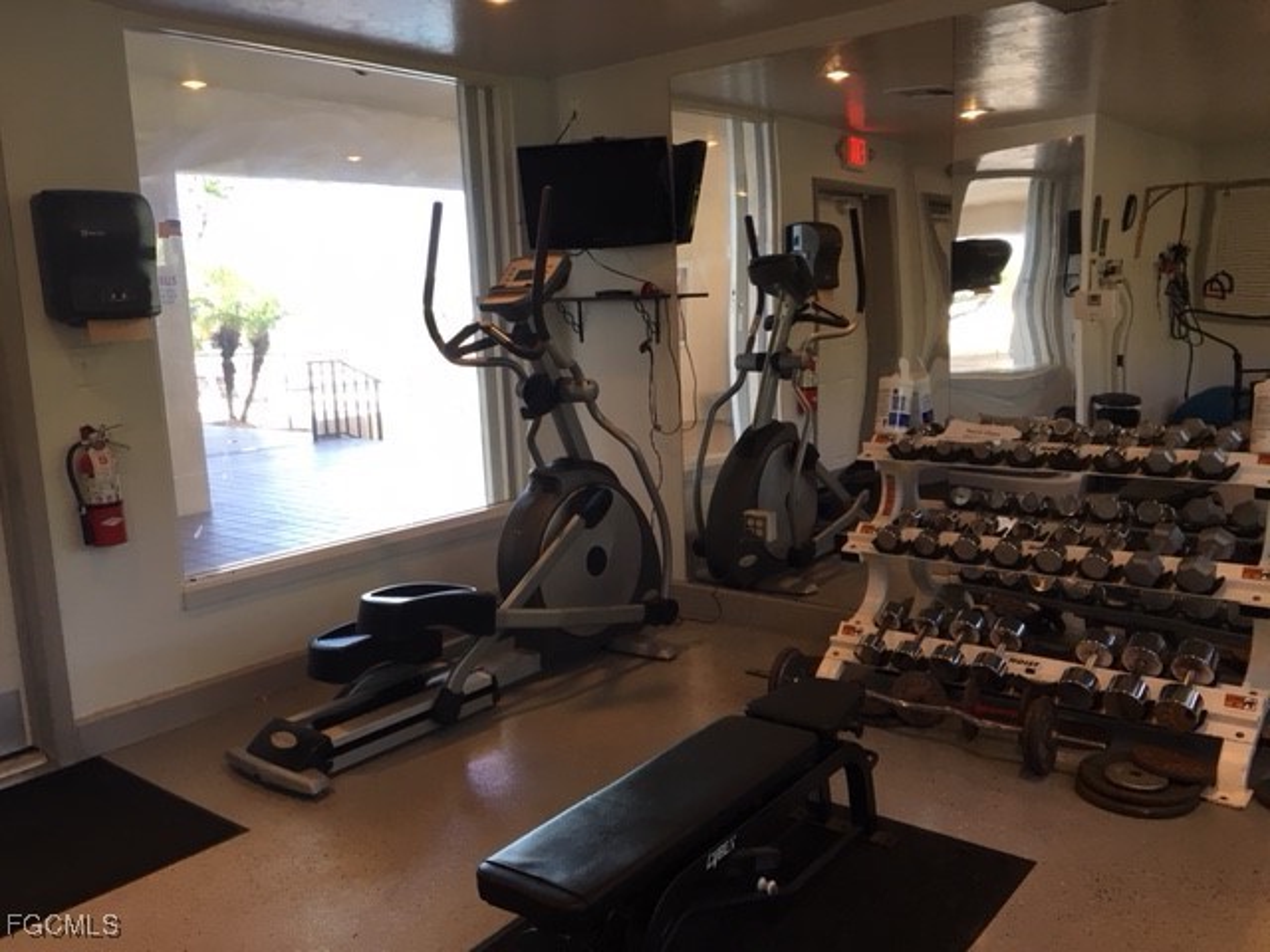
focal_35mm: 29
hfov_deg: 61.7
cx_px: 635
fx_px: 1064
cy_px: 476
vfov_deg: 48.2
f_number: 2.2
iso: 25
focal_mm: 4.15
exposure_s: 1/30
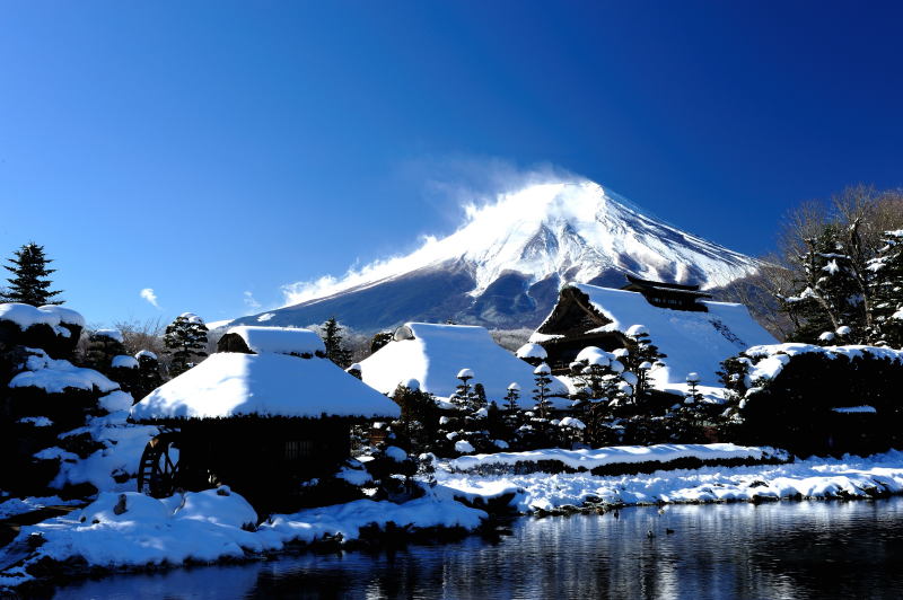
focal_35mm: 48
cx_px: 452
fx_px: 1203
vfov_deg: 28.0
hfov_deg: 41.1
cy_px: 300
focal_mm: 48
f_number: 22
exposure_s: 1/13
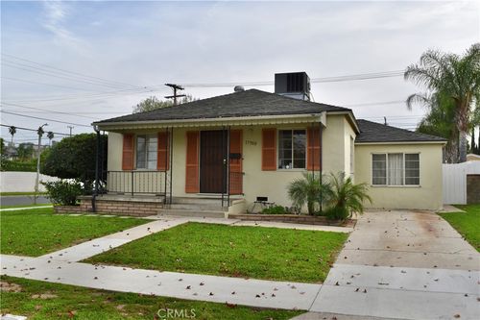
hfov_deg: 61.9
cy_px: 160
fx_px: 400
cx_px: 240
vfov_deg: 43.6
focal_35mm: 30
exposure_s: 1/320
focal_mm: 20
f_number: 9
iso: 200
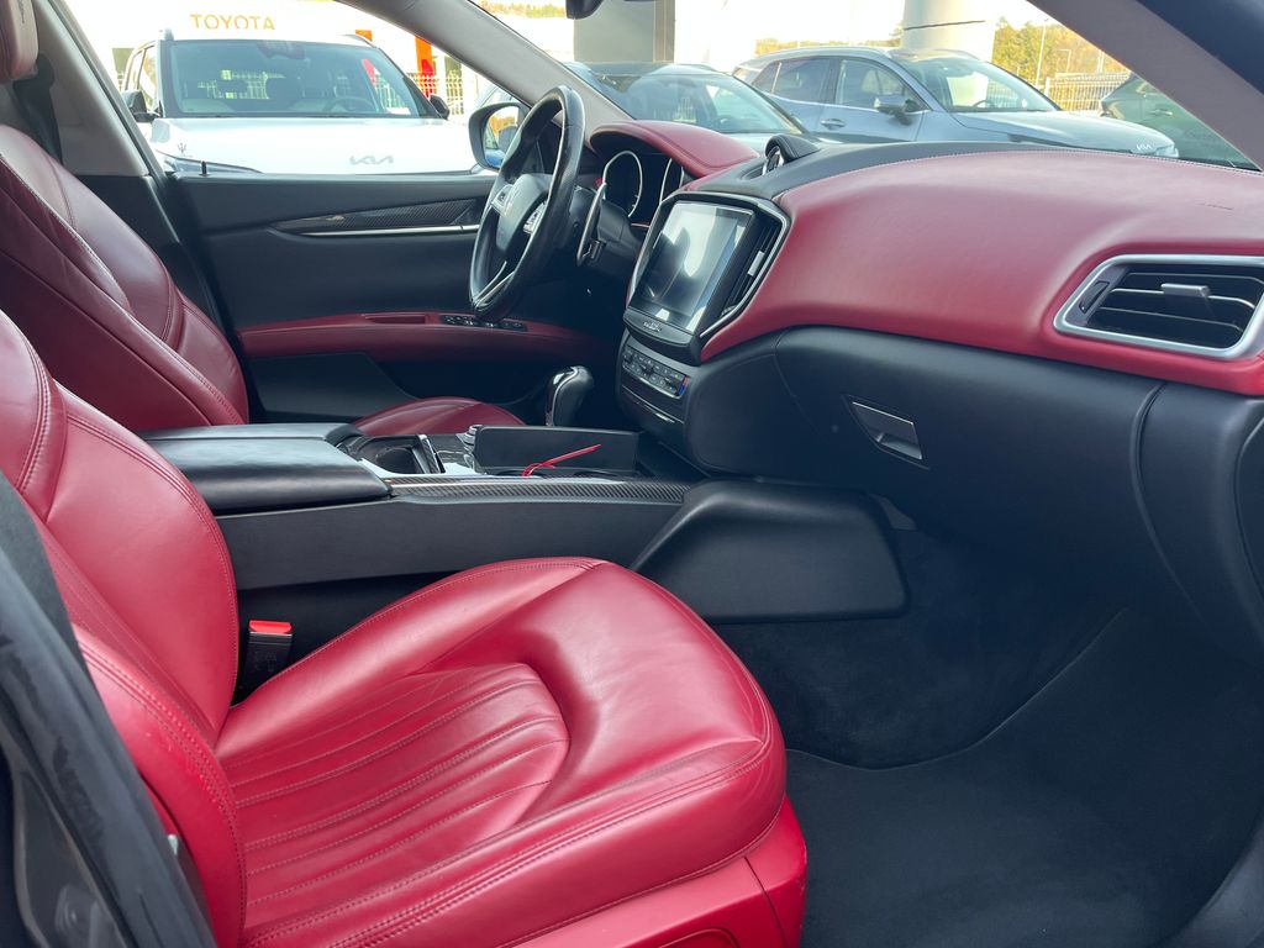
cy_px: 474
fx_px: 949
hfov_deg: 67.3
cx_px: 632
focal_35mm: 26
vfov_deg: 53.1
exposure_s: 1/121
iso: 64
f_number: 1.6
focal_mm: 5.1
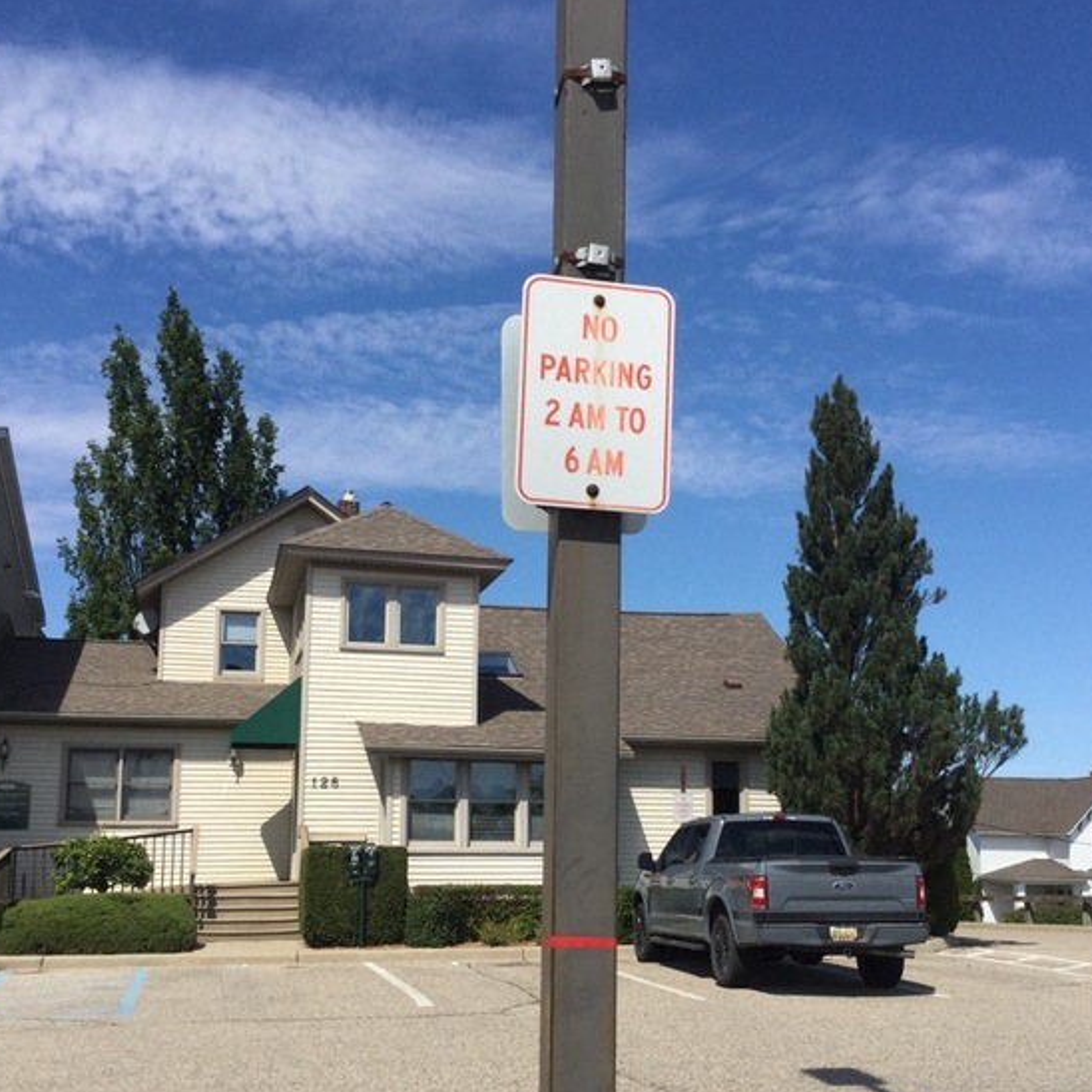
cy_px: 664
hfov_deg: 41.8
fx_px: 1428
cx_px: 572
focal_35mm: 40
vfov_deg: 41.6
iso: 25
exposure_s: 1/1773
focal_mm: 3.3
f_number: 2.4
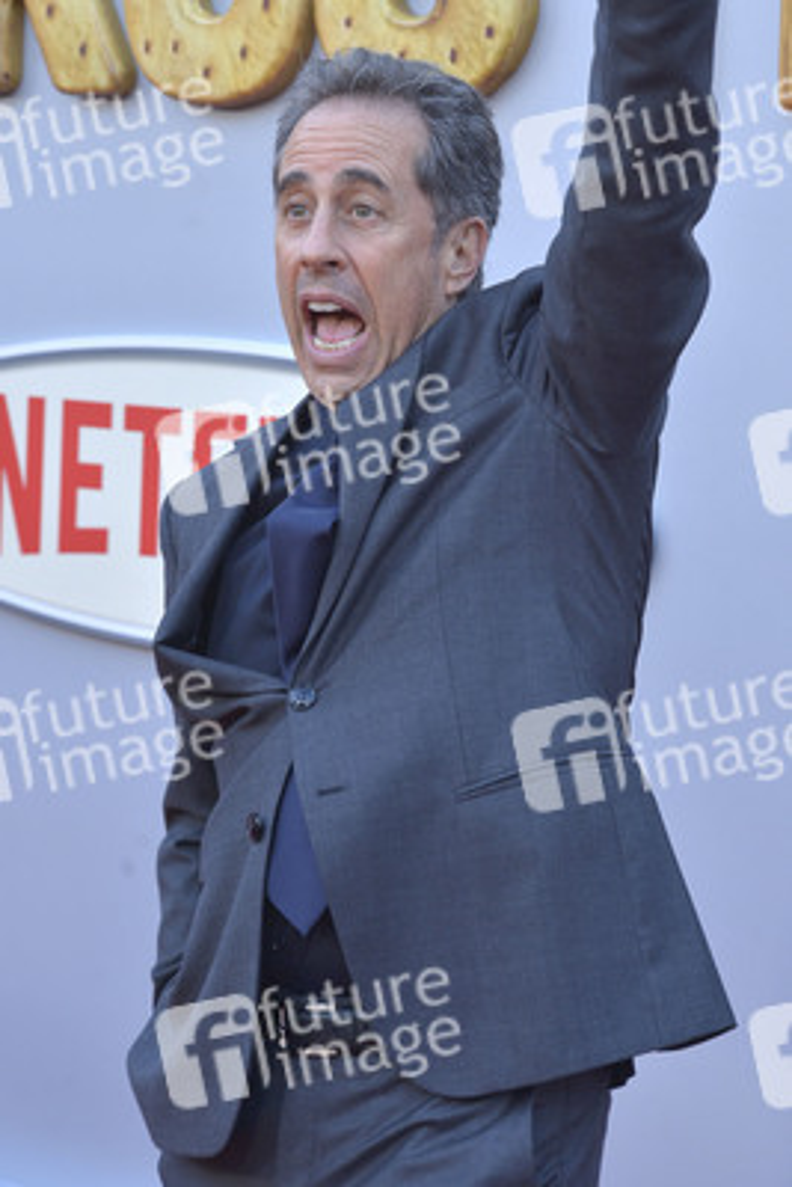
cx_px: 396
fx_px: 3956
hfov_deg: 11.4
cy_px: 594
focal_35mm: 120
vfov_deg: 17.1
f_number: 7.1
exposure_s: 1/250
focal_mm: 120
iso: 320
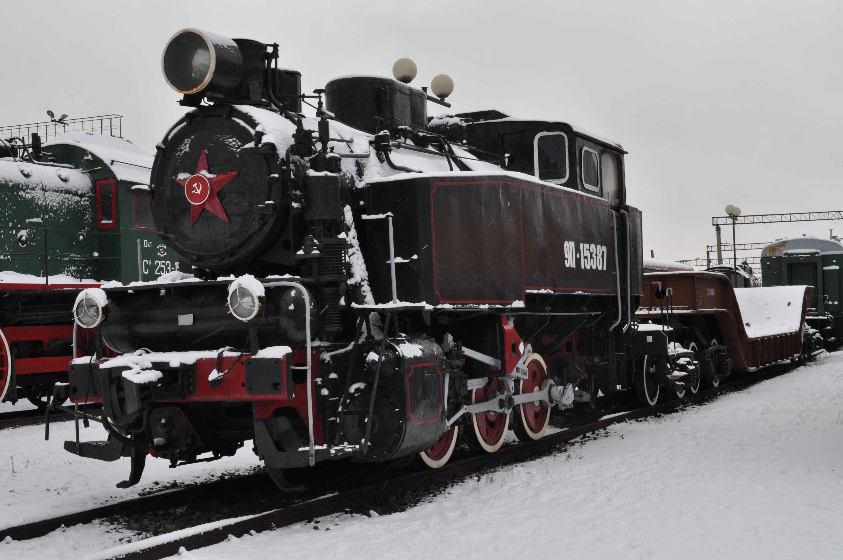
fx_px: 1123
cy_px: 280
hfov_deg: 41.2
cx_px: 422
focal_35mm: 48
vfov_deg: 28.0
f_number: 14
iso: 640
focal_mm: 32
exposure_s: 1/50
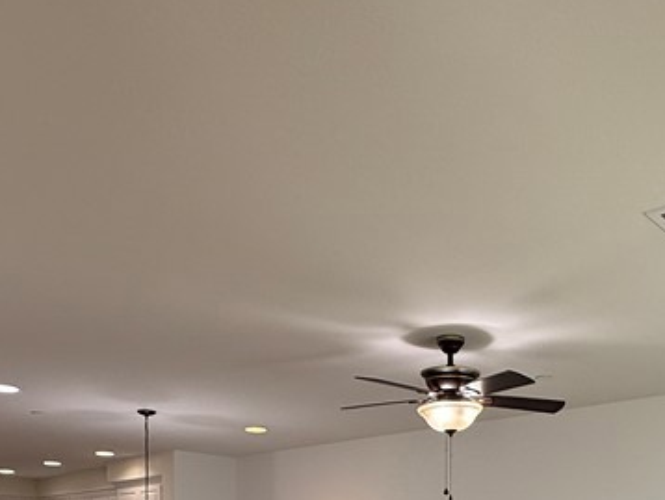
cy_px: 571
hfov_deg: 46.1
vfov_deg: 31.3
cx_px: 438
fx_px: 769
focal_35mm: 40
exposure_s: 1/120
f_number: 2.2
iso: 64
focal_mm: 2.22
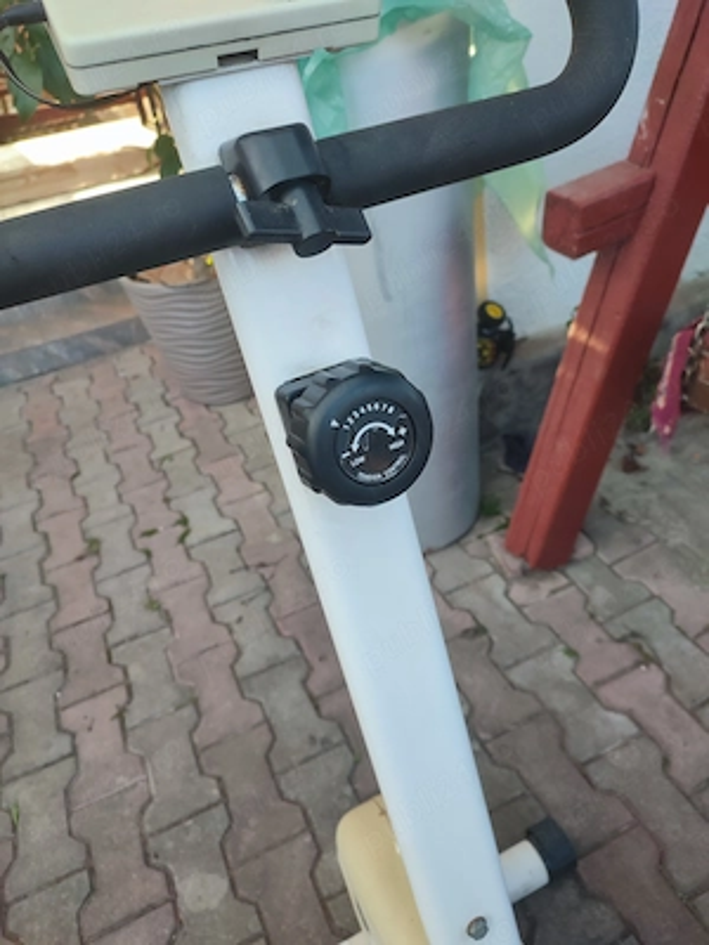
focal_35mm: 25
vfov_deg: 69.4
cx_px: 354
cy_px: 472
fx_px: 683
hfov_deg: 54.9
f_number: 1.9
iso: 87
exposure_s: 1/50
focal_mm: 6.04
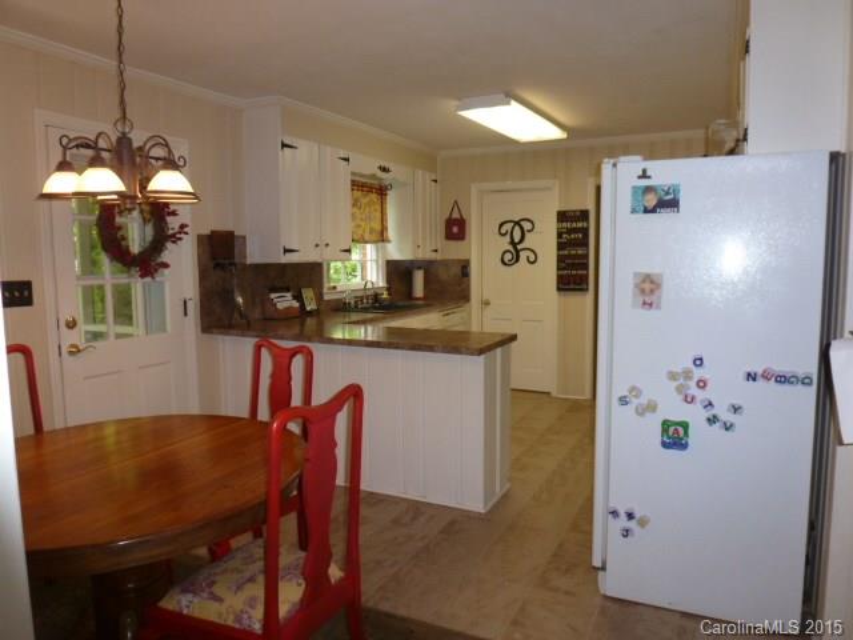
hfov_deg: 71.6
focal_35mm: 24
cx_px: 426
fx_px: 591
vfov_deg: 56.8
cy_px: 320
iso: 200
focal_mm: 4.3
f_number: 3.3
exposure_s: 1/60
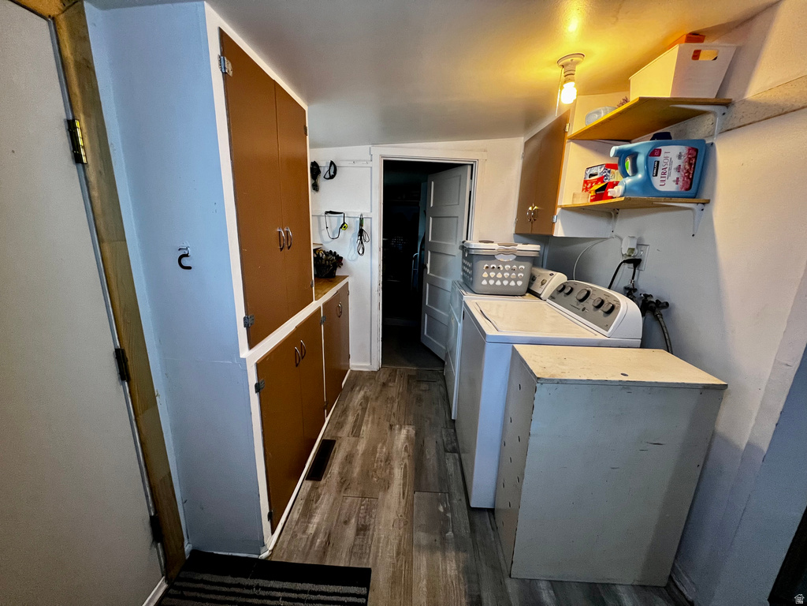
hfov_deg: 106.2
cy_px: 303
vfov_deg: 89.9
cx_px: 404
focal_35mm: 13
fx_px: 303
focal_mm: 1.57
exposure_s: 1/60
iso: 400
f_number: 1.8
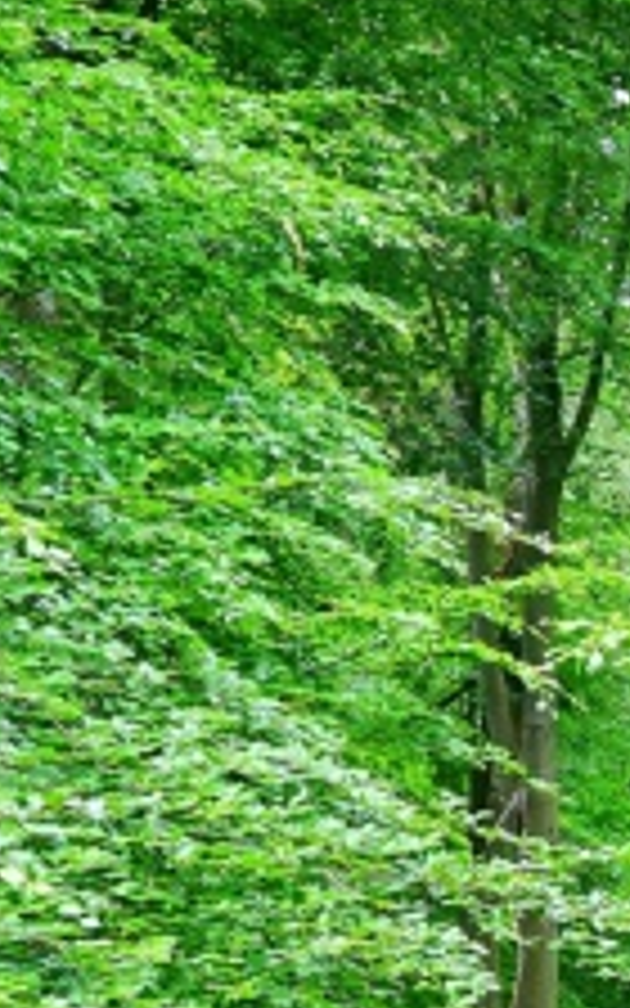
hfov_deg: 5.6
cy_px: 1152
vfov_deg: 9.1
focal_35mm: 229
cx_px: 1440
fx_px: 6291
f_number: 4.5
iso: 100
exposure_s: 1/80
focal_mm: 28
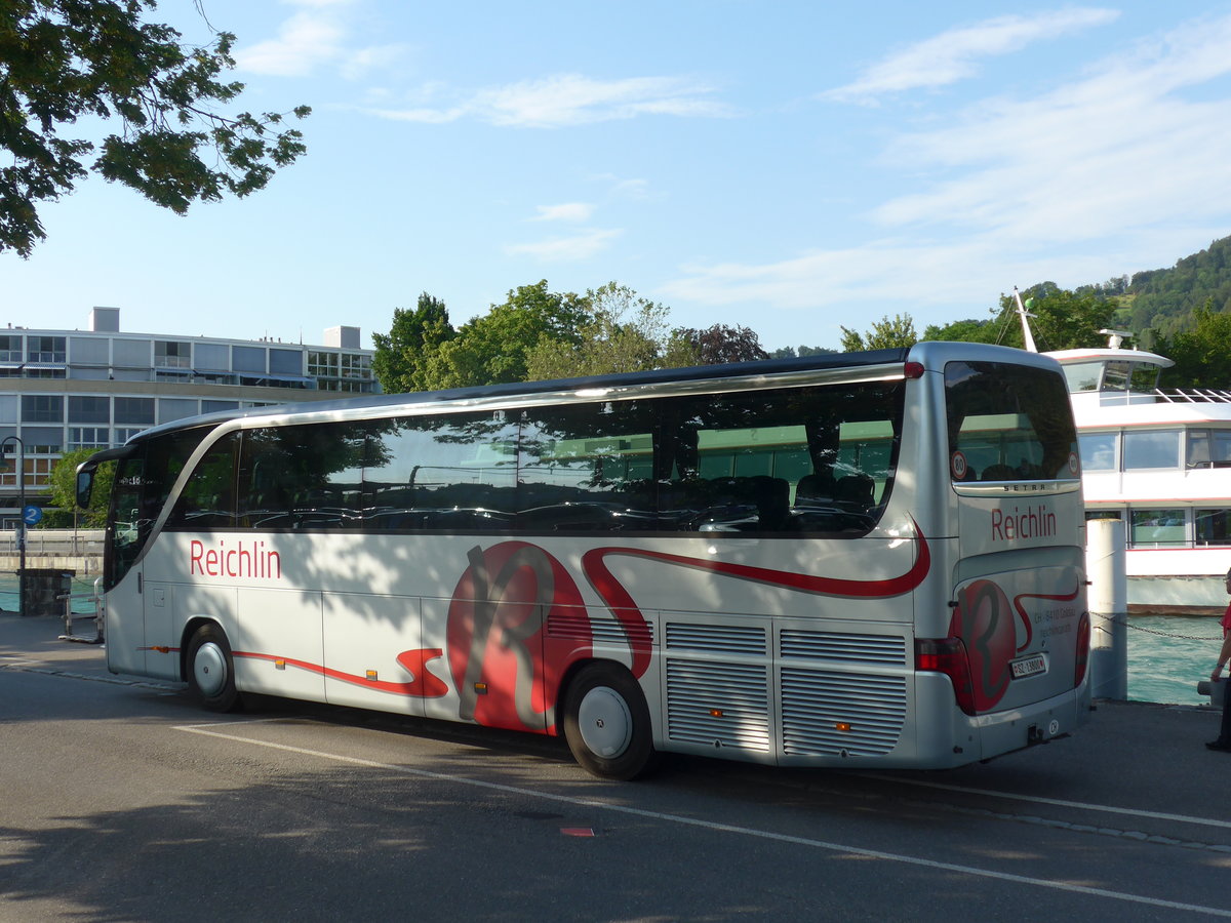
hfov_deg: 45.8
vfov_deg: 35.1
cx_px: 616
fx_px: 1458
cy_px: 462
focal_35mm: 41
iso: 80
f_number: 2.8
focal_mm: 8.4
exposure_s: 1/1000
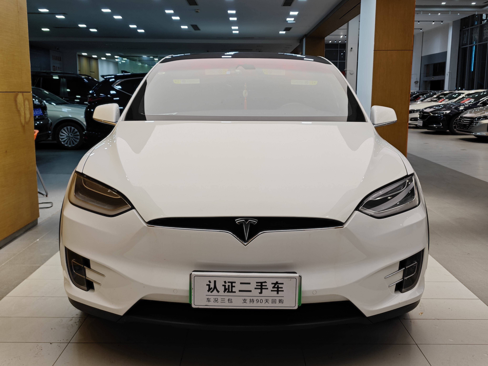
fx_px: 493
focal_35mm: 35
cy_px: 183
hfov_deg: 52.6
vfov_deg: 40.7
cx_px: 244
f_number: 1.9
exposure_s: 1/100
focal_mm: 8.7
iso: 160
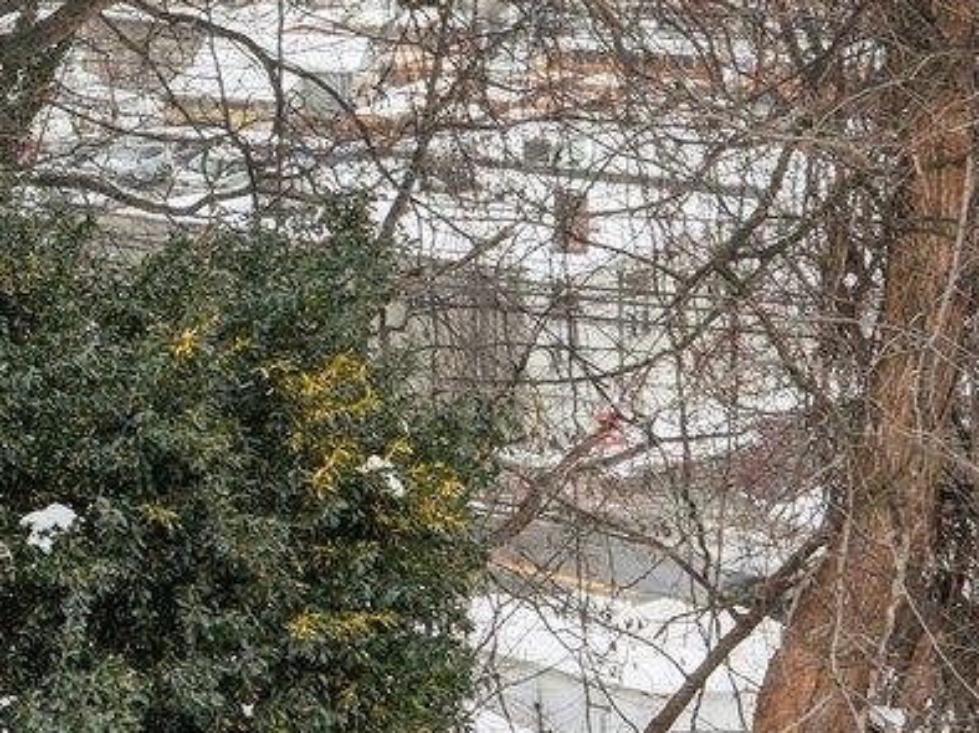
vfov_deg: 17.4
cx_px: -969
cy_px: -188
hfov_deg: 17.5
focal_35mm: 80
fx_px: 2261
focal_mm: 16
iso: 100
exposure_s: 1/40
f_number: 9
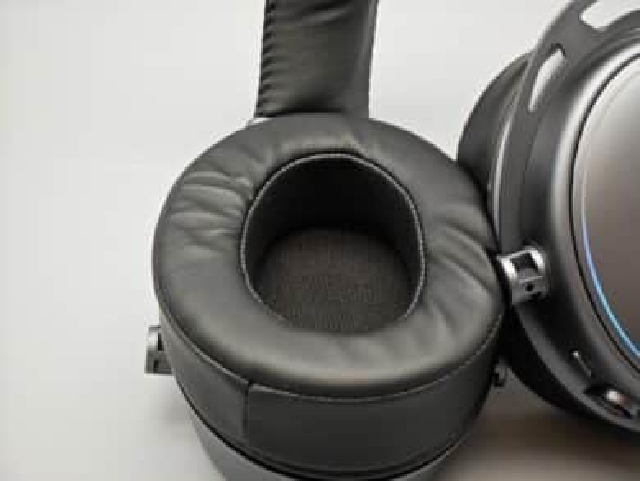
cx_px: 320
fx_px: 1387
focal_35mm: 75
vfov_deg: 19.7
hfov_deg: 26.0
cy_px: 240
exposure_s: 1/100
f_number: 1.8
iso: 64
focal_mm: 12.28
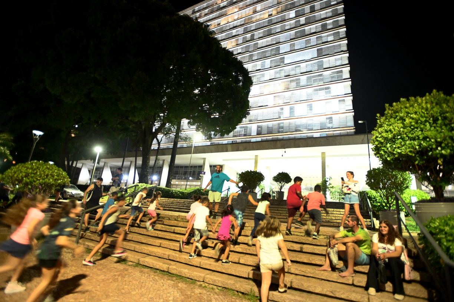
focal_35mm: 17
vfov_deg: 70.3
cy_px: 151
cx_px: 227
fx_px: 214
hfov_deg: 93.3
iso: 3200
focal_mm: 17
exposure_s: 1/30
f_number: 2.8
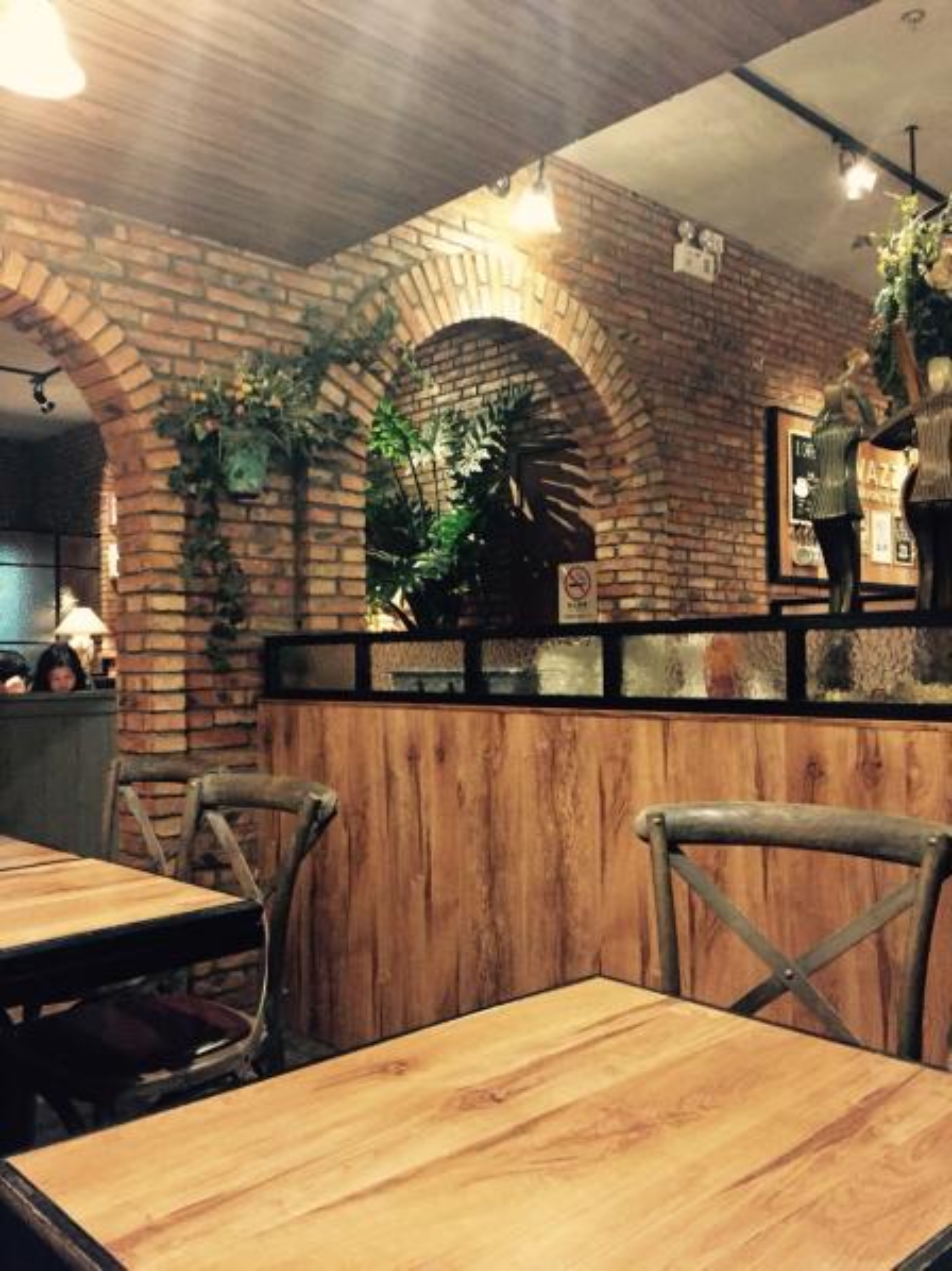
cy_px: 636
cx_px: 476
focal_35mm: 29
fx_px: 1064
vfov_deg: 61.7
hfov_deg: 48.2
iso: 400
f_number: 2.2
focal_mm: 4.15
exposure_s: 1/17
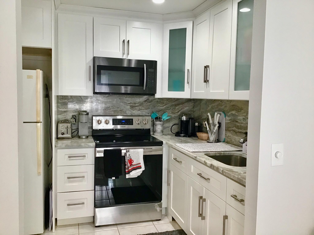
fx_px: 281
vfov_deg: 45.4
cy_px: 118
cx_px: 157
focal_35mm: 31
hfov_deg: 58.4
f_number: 2.4
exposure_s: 1/30
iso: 50
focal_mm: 3.3
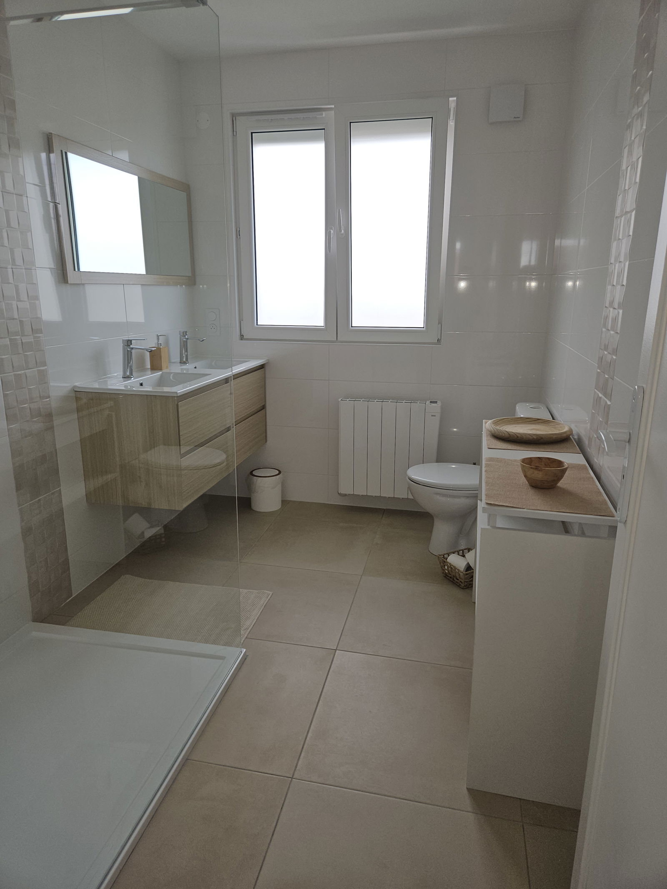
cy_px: 444
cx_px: 334
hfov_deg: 58.9
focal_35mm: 23
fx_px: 591
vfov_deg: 73.9
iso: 25
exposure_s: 1/102
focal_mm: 5.4
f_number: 1.8
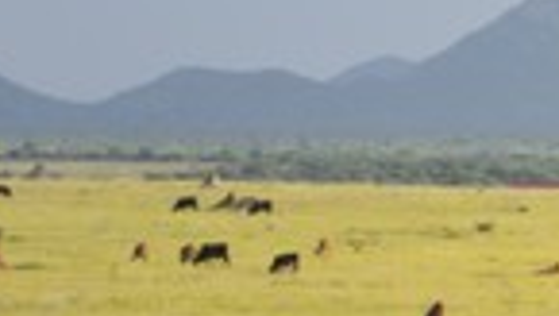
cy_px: 370
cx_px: 640
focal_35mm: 501
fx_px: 7436
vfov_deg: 2.4
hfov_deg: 4.3
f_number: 10
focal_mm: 165
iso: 200
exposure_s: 1/200
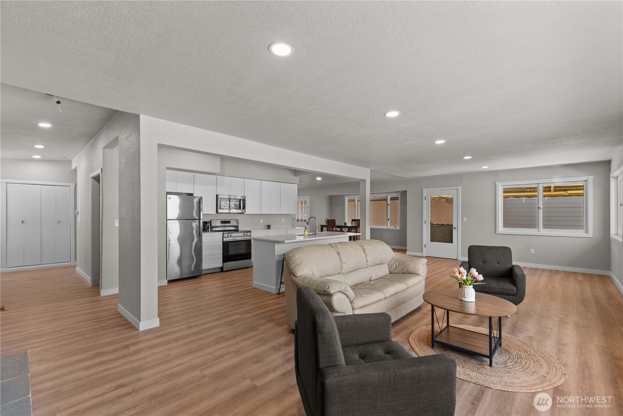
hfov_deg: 100.4
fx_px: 260
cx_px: 312
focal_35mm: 15
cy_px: 208
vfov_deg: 77.4
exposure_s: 1/5
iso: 200
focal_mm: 15
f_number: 7.1
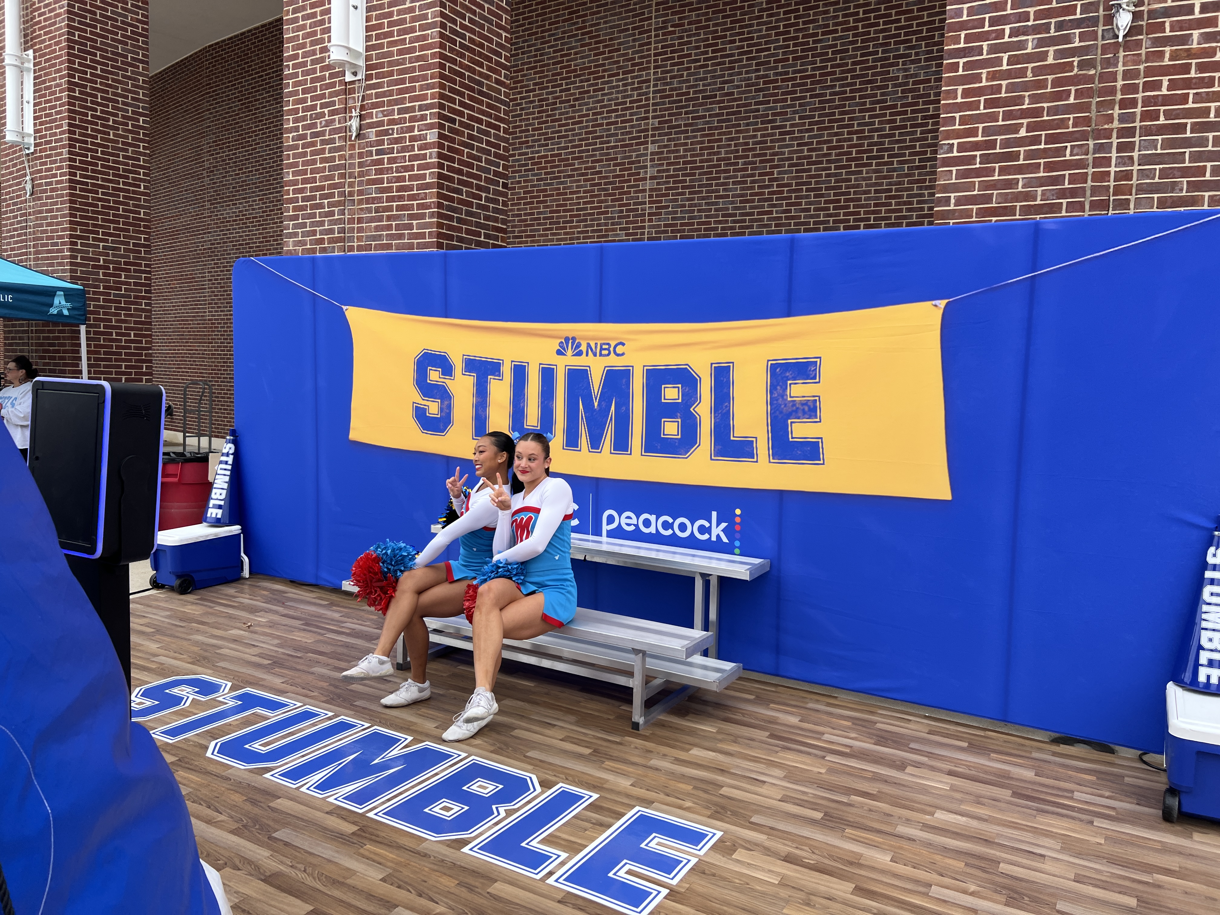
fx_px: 916
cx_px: 610
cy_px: 458
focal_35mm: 26
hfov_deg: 67.3
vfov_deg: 53.1
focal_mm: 5.7
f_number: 1.5
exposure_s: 1/743
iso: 50
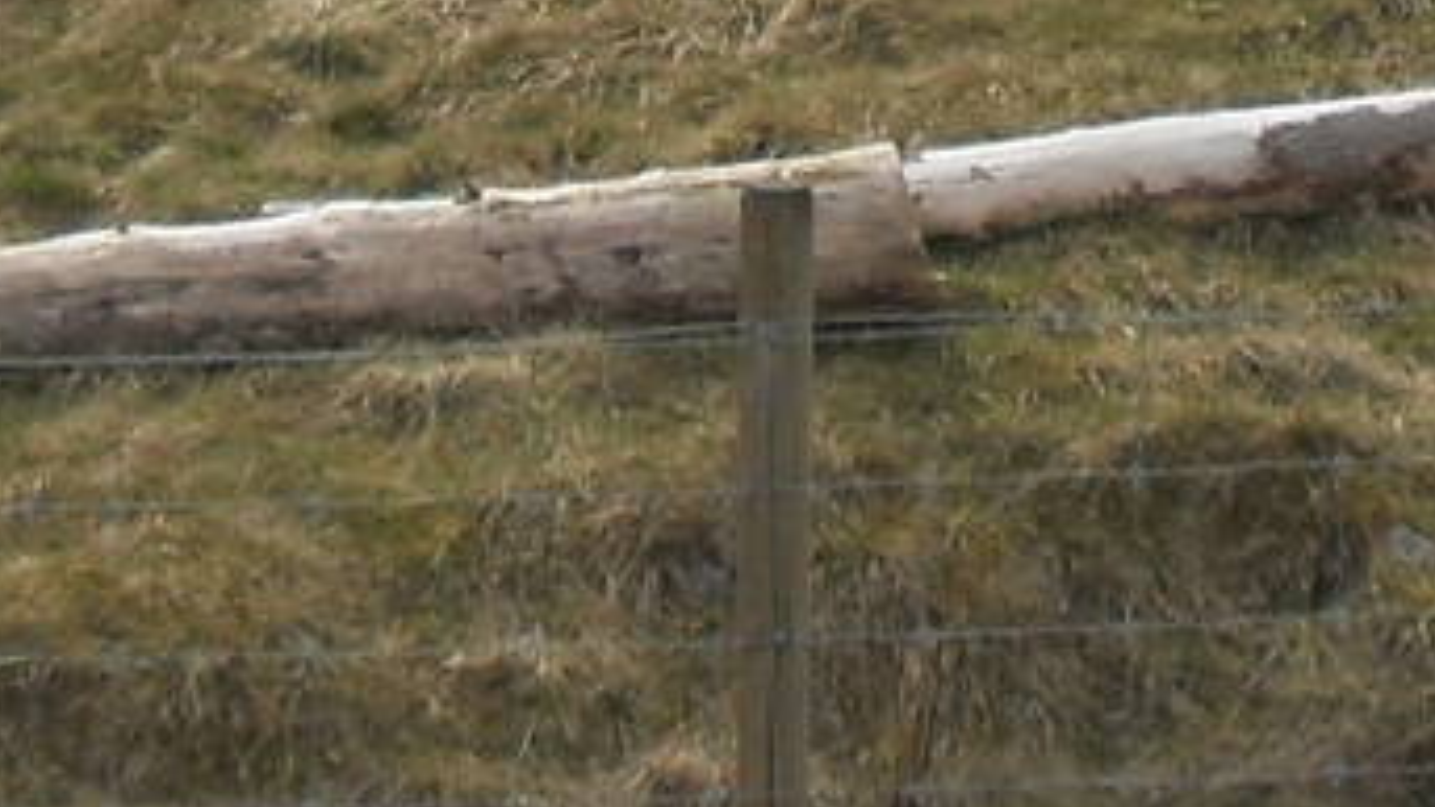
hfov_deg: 6.7
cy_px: -1551
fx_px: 12177
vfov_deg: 3.7
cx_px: 1573
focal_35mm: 320
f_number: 3.7
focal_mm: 10.1
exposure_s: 1/350
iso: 80
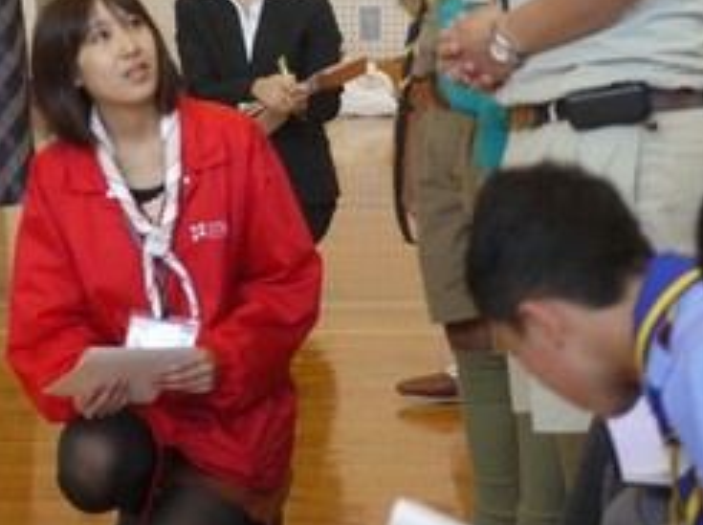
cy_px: 16
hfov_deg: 8.7
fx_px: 4644
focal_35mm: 229
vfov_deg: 6.5
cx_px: 250
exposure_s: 1/80
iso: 400
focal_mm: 56
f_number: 4.1
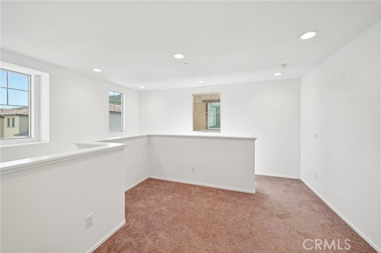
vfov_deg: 85.4
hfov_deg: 108.4
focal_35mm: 13
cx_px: 190
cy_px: 126
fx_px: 138
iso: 125
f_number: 9
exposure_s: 1/30
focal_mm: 13
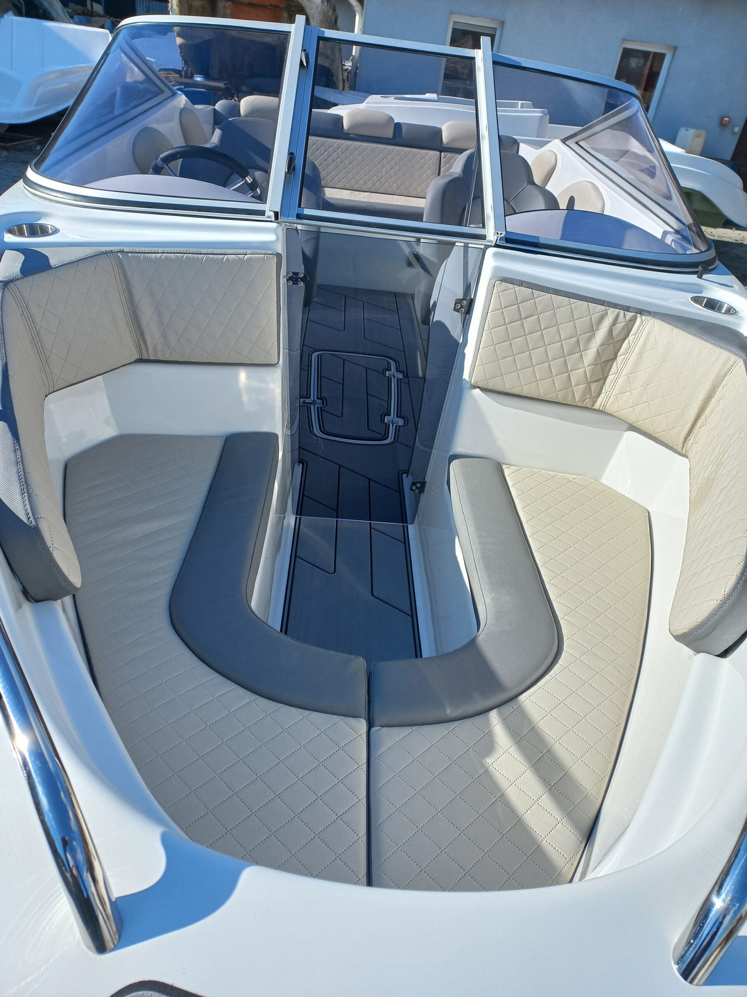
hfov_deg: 54.9
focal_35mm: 25
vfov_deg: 69.4
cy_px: 498
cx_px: 374
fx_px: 719
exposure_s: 1/457
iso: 25
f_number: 1.8
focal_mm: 4.6
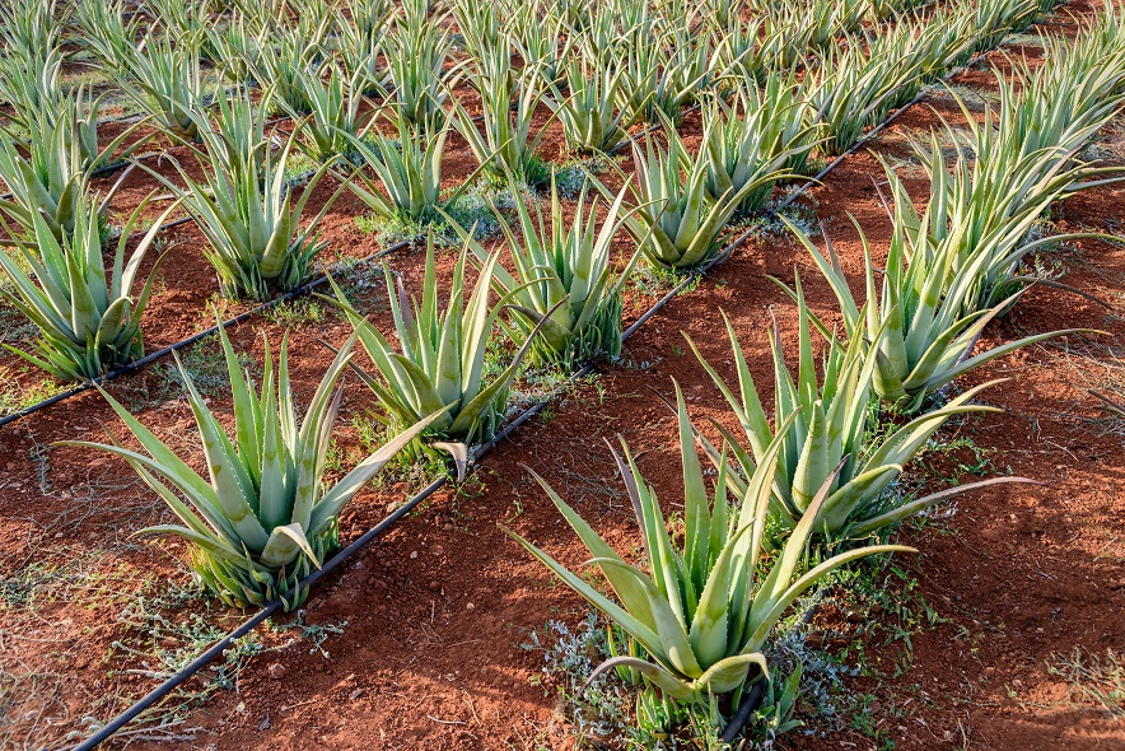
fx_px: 1000
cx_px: 562
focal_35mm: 32
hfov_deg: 58.7
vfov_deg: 41.1
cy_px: 376
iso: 64
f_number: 6.3
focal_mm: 32
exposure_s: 1/50
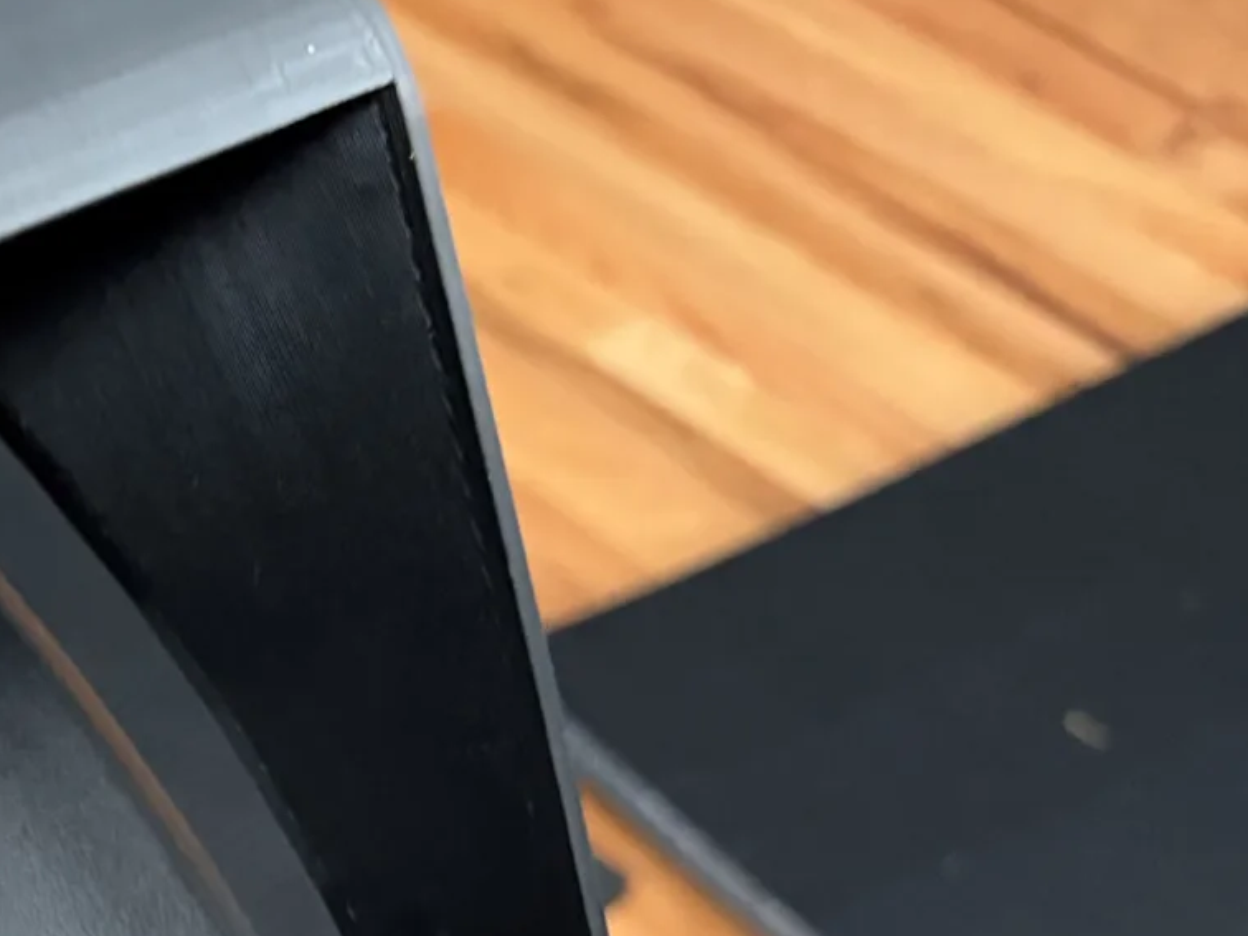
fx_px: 3173
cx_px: -636
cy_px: 1038
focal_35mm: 88
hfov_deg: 19.4
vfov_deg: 16.3
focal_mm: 5.96
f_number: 1.6
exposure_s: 1/30
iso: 800
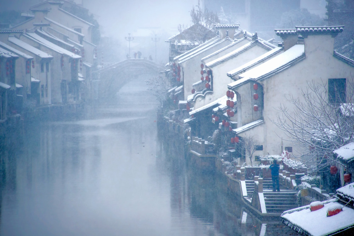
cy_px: 118
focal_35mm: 300
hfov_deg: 6.9
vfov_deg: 4.6
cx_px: 177
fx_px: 2950
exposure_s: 1/640
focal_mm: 300
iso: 800
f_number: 7.1
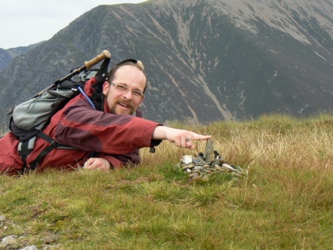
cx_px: 166
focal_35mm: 106
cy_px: 125
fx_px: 1020
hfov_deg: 18.5
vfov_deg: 14.0
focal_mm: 17.7
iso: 80
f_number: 5
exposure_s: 1/100
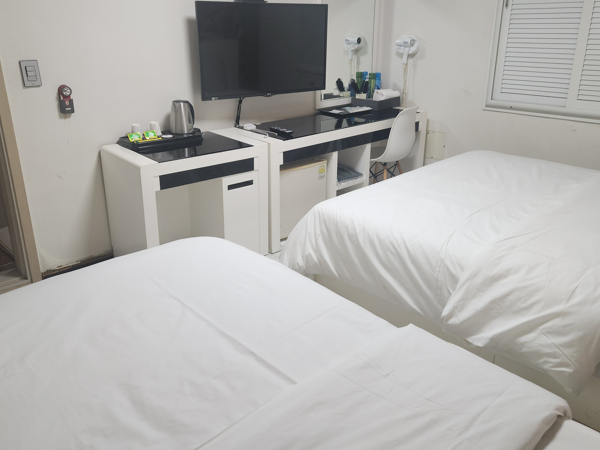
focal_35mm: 30
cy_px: 206
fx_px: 520
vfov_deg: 46.8
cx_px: 306
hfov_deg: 60.0
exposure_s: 1/60
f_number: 1.8
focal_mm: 5.4
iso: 64
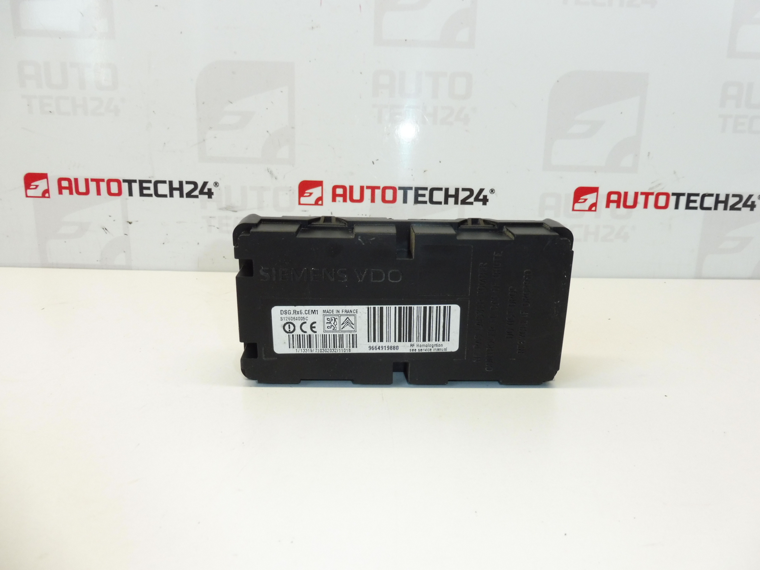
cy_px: 285
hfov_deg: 71.6
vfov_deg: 56.8
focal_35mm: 24
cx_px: 380
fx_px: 527
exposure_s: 1/80
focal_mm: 4.3
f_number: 4
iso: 200
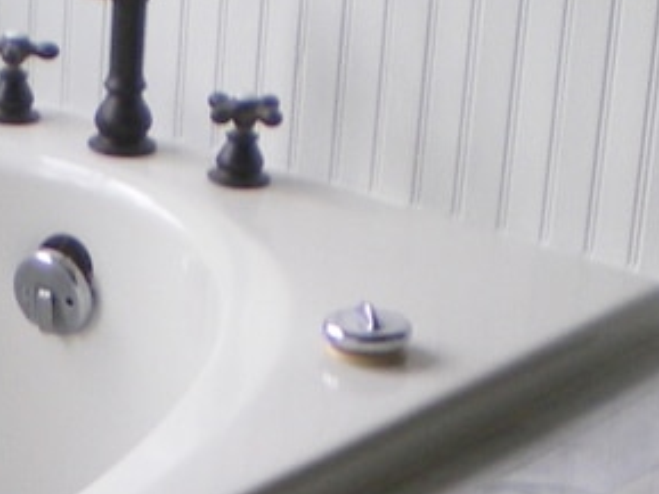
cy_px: 765
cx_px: -65
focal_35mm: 175
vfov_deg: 8.3
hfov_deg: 11.1
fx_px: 3333
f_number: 3.1
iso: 160
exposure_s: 1/30
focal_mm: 6.3
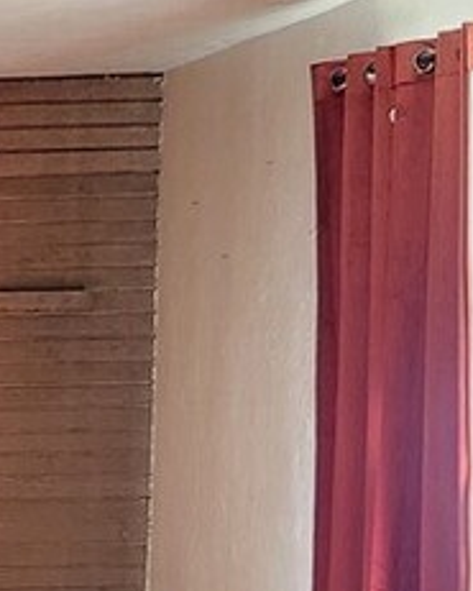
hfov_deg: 10.3
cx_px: -440
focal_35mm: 140
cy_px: 711
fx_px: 2448
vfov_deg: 13.4
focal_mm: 5.4
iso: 500
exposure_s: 1/120
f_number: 1.8
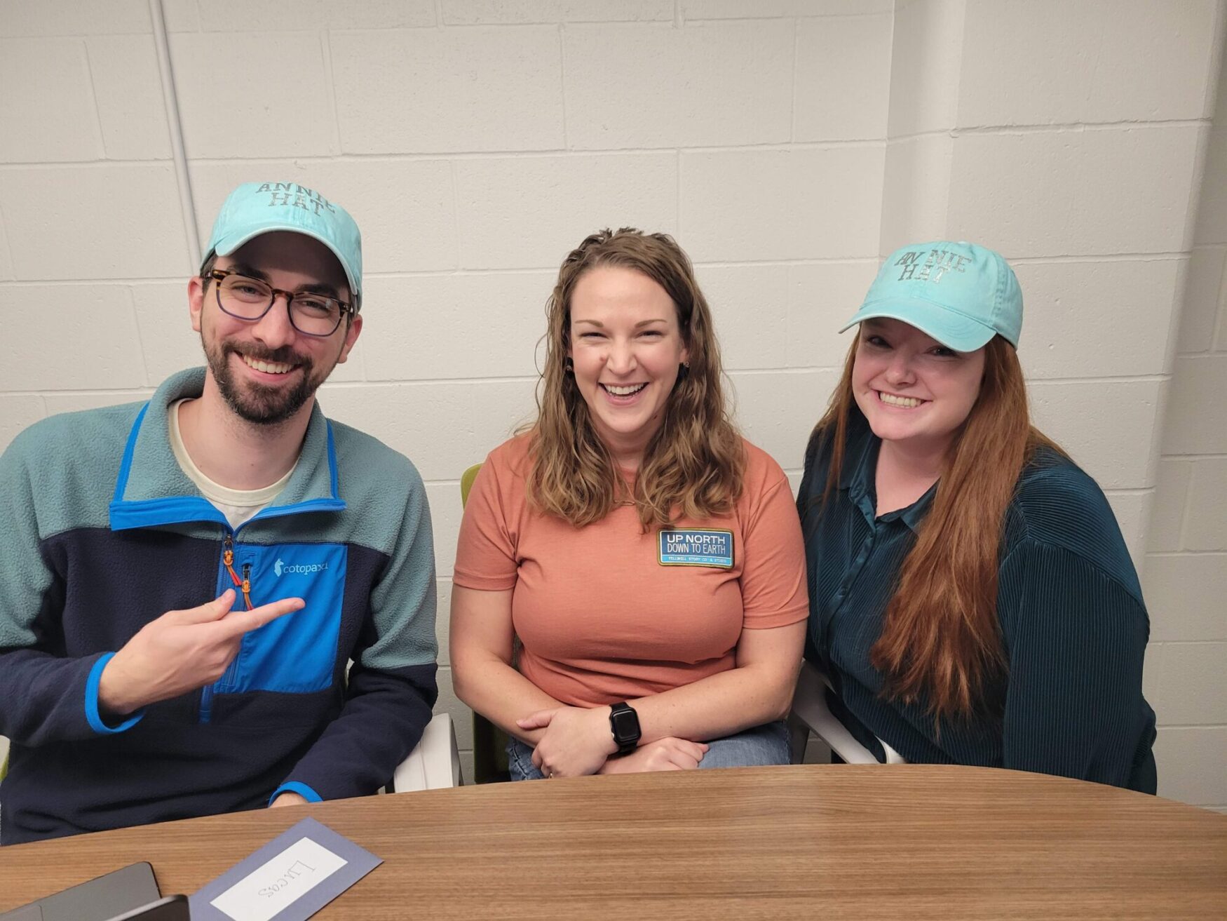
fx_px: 922
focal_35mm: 26
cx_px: 614
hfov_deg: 67.3
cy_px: 460
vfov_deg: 53.1
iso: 320
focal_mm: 5.4
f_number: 1.8
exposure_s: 1/120
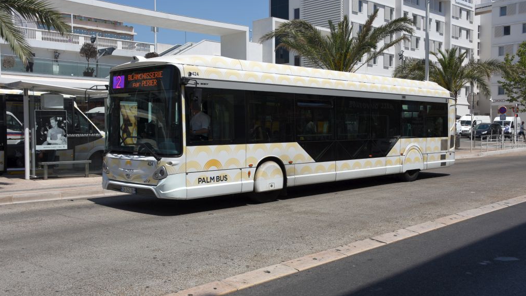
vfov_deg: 31.2
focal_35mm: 38
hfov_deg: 52.8
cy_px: 144
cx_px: 262
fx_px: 530
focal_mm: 36
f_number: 9
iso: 100
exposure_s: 1/320
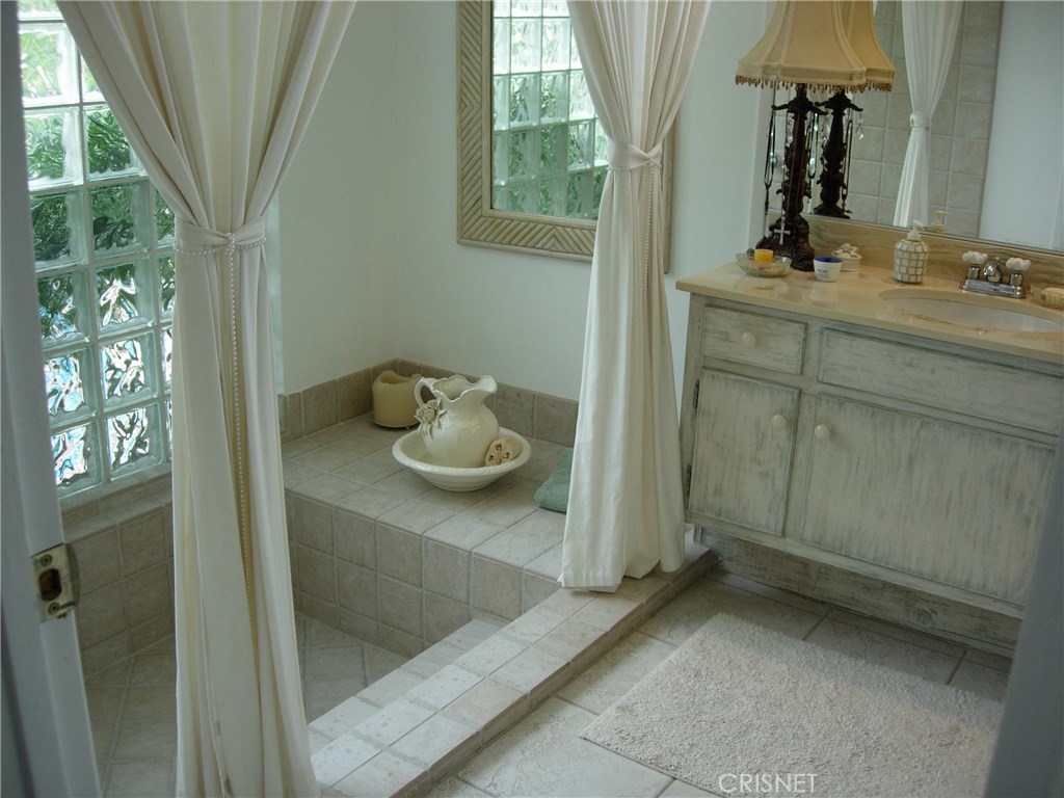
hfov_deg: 49.0
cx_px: 532
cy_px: 399
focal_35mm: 38
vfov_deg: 37.7
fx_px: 1168
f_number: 2.8
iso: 64
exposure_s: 1/85.4
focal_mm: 7.8
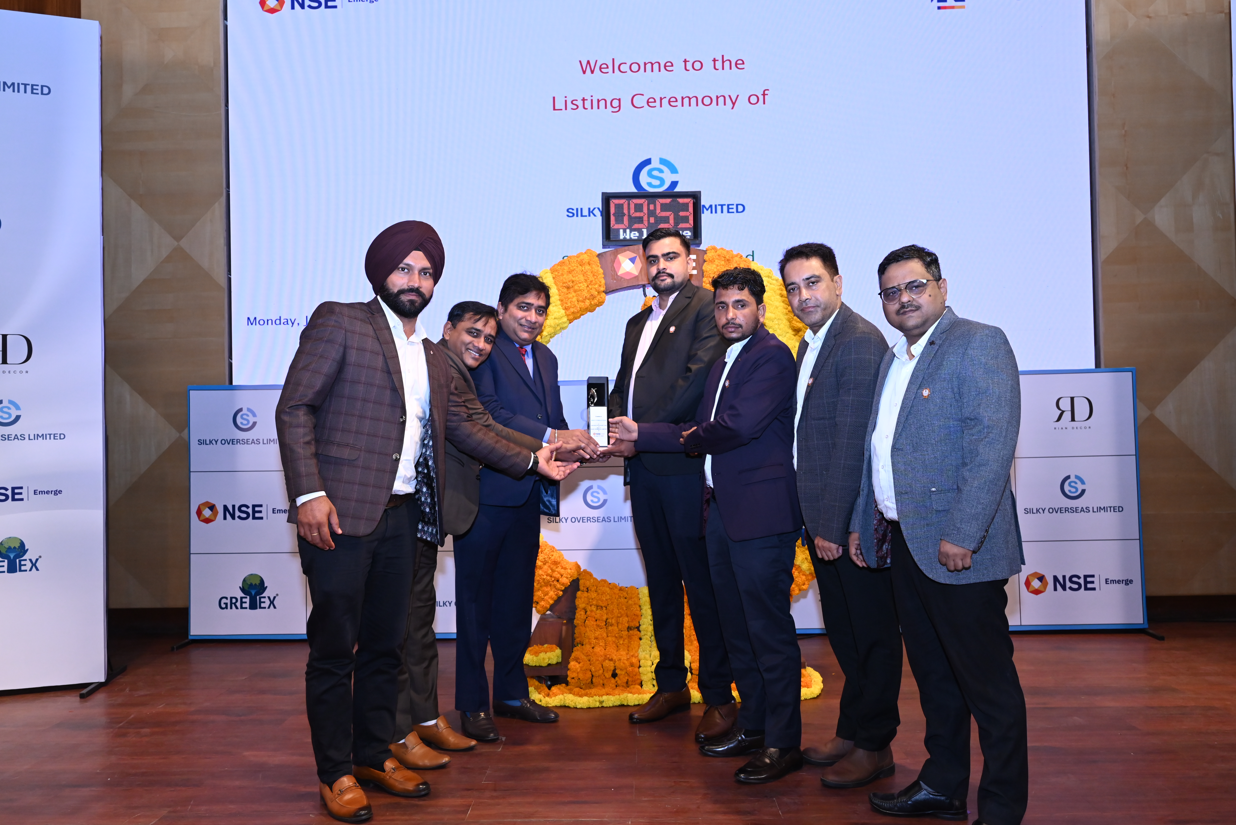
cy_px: 412
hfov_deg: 65.5
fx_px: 962
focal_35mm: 28
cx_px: 618
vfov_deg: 46.4
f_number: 5.6
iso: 1600
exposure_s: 1/125
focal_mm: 28
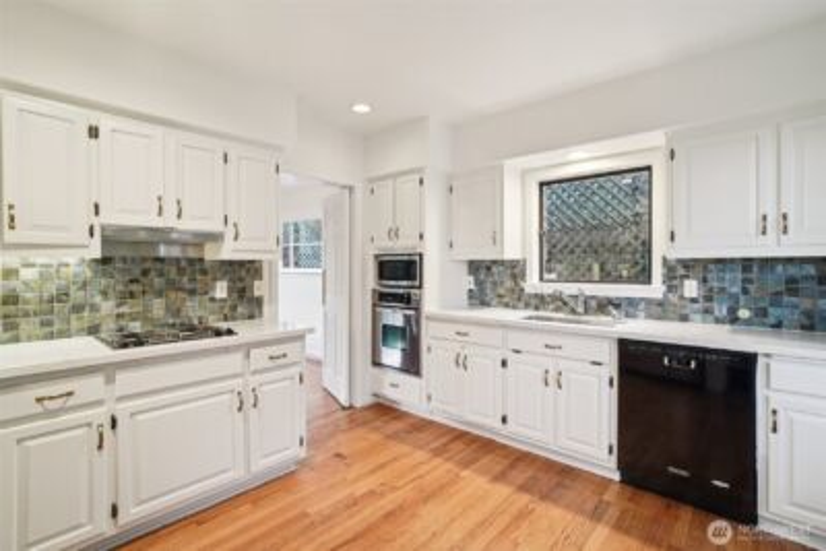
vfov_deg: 73.8
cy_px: 276
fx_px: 367
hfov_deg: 96.7
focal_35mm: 16
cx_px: 413
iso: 1600
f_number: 8
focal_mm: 16
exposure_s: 1/20
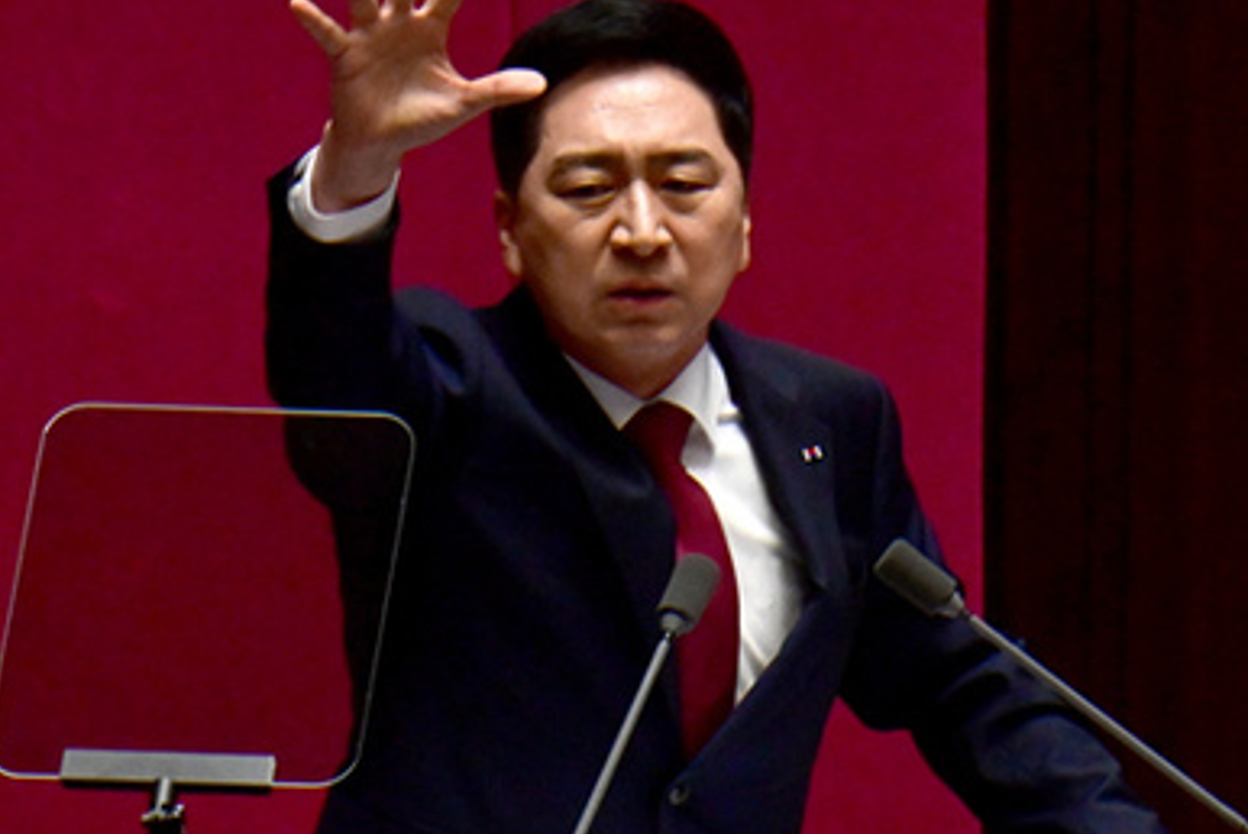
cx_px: 663
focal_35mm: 646
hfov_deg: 3.2
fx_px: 22411
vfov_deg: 2.1
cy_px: 522
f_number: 8
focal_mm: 390
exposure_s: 1/250
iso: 6400
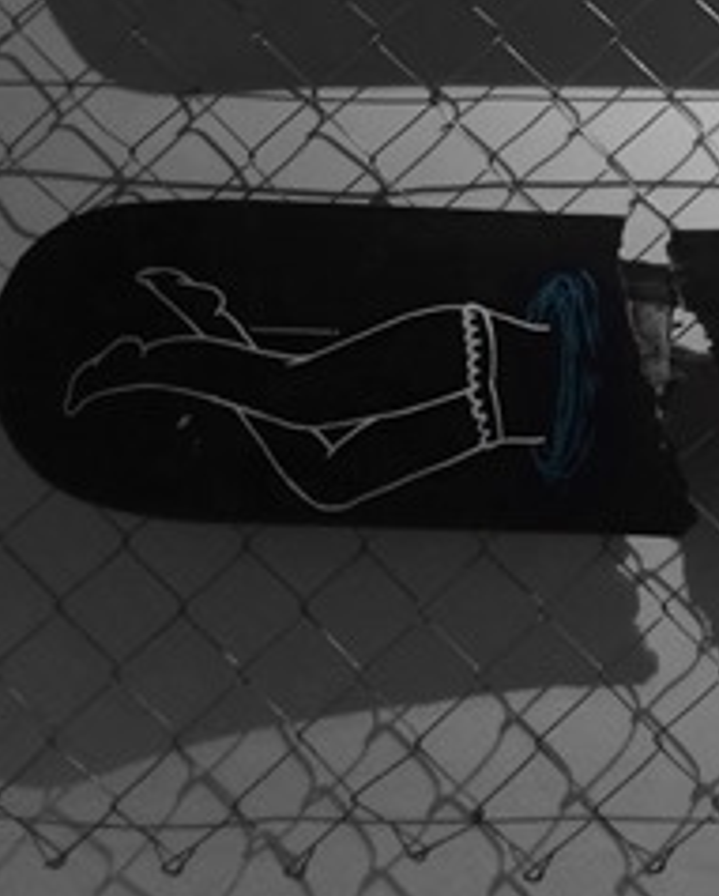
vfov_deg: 24.2
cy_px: 56
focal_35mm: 76
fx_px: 2018
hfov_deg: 18.3
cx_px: 1020
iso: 50
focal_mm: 4.15
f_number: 2.2
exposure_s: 1/33
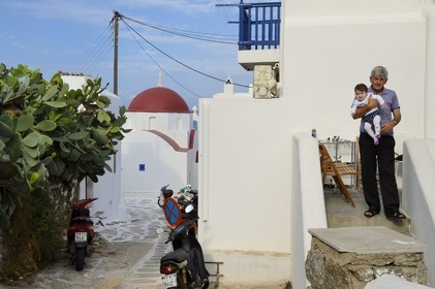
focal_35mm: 45
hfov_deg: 43.6
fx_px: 543
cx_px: 218
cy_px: 144
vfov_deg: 29.8
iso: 200
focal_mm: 45
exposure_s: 1/250
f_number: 13
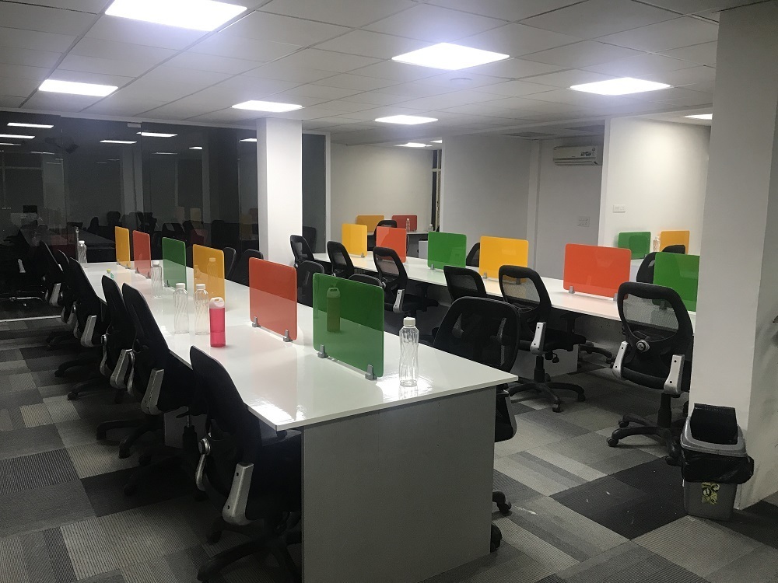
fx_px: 629
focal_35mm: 28
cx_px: 389
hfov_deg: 63.4
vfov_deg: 49.7
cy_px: 292
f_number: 1.8
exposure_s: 1/25
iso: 40
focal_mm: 3.99
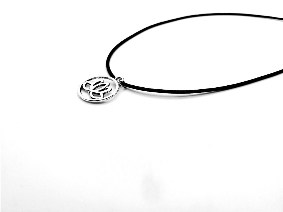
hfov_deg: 65.3
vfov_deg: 51.4
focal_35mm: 27
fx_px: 221
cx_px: 142
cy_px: 106
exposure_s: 1/120
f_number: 2.2
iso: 80
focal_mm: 4.5
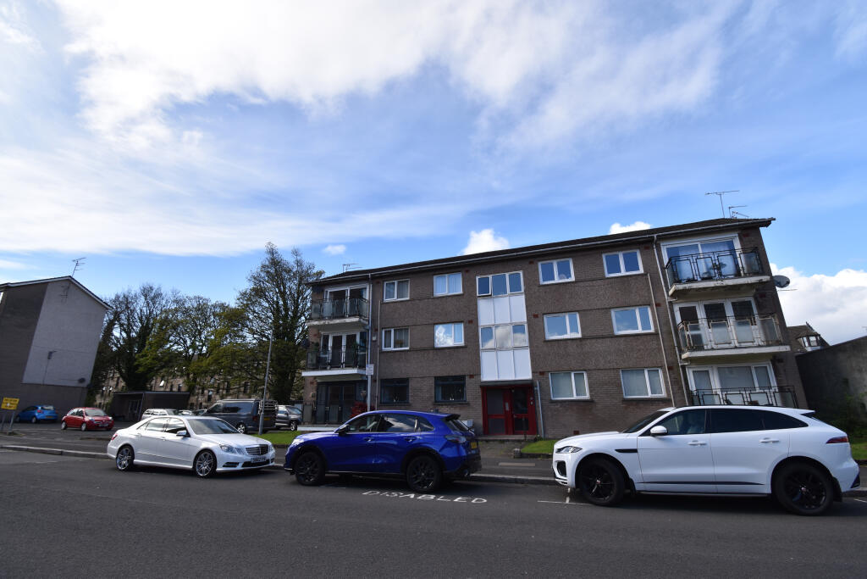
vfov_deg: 77.3
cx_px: 434
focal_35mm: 15
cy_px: 290
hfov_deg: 100.4
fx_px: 361
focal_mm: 10
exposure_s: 1/250
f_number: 8
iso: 125
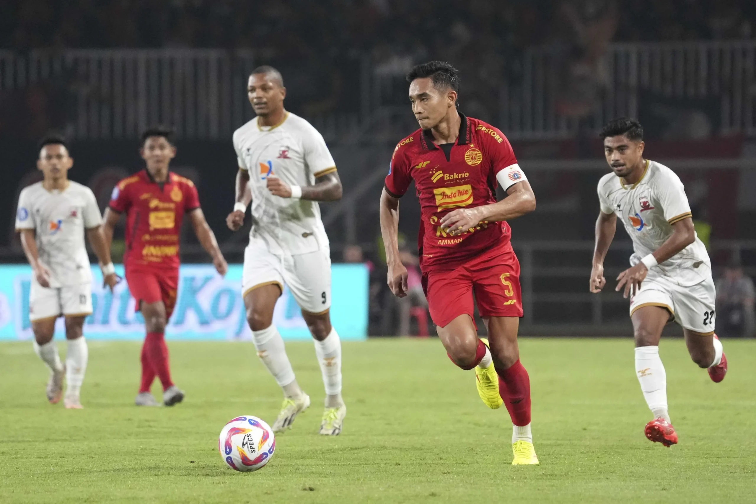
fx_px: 7728
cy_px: 252
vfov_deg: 3.7
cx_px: 378
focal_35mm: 368
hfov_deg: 5.6
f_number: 6.3
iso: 8000
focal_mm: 368
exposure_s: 1/1000
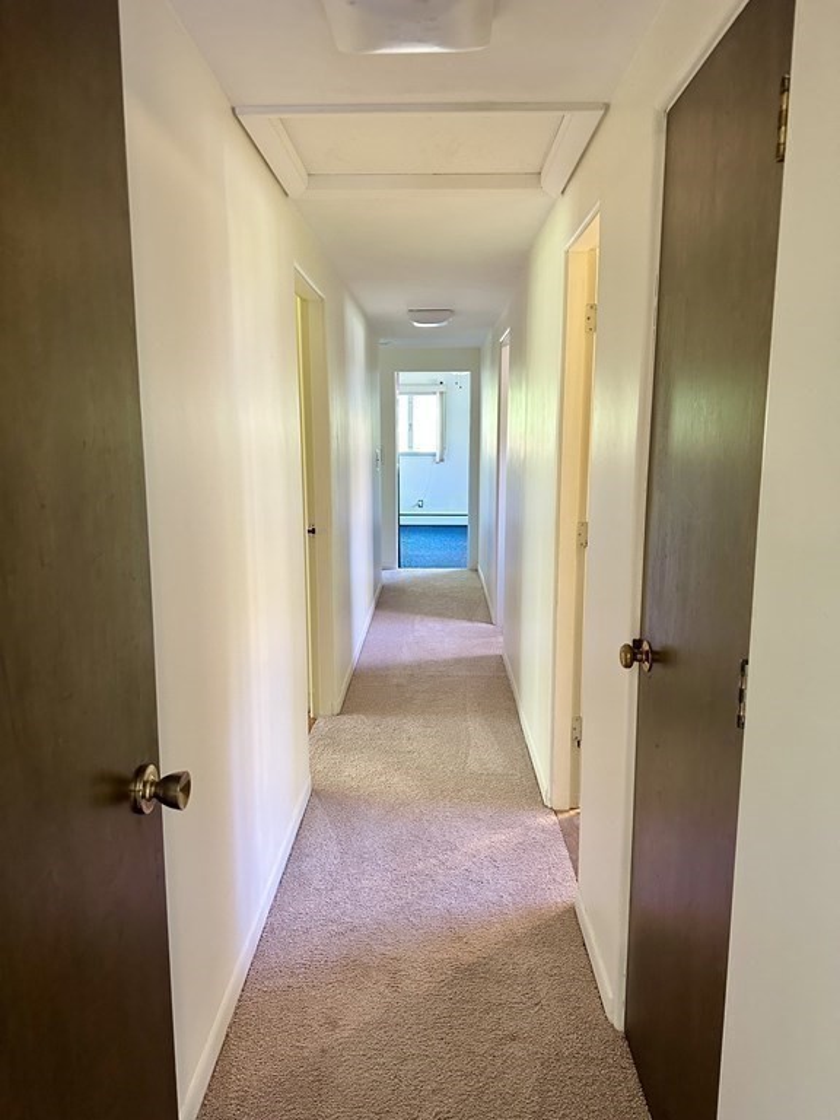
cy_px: 560
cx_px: 420
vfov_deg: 71.6
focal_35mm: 24
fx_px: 777
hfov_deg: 56.8
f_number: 1.78
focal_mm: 6.86
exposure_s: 1/60
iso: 400
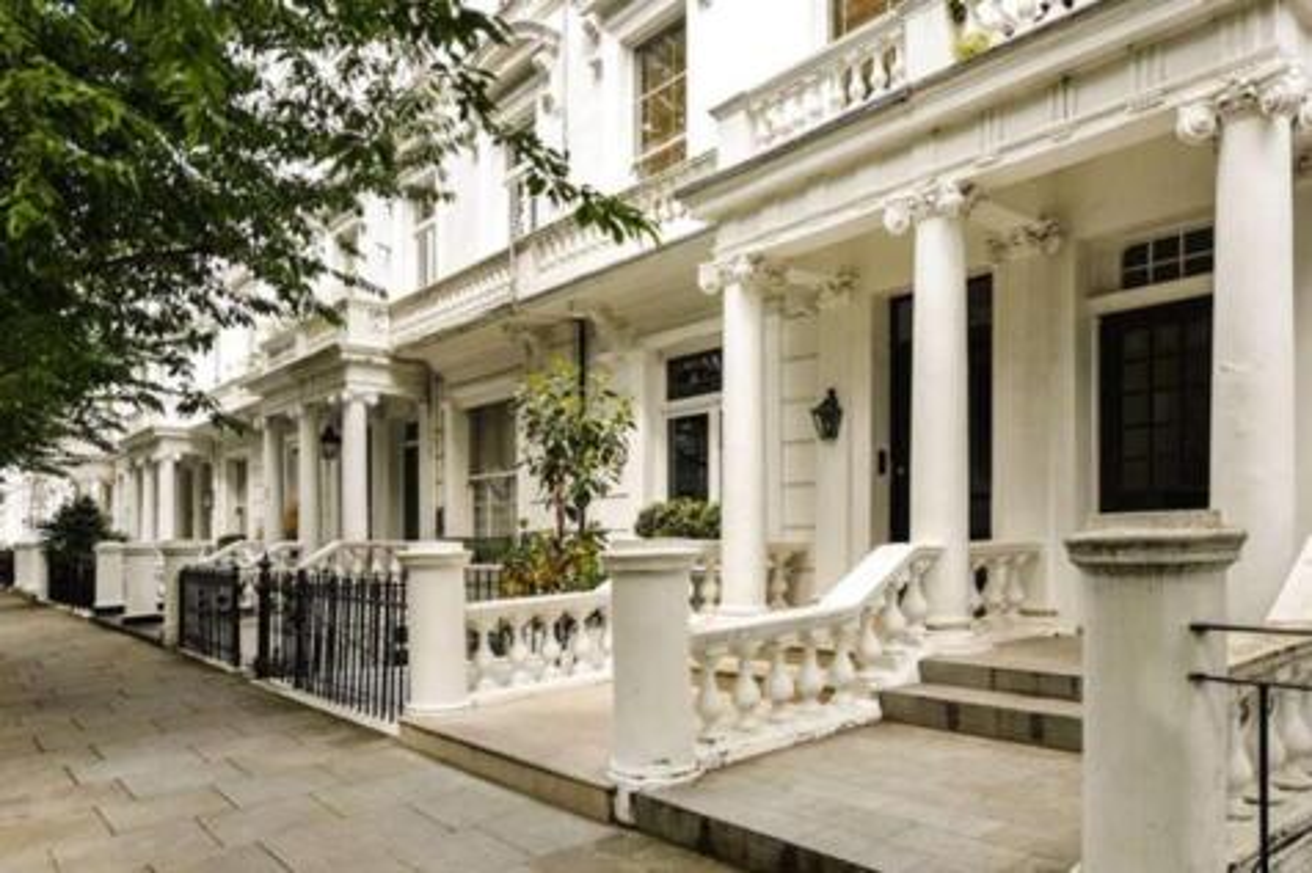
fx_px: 765
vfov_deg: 59.5
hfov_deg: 81.2
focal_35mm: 21
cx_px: 656
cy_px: 436
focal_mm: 21
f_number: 2.8
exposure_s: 1/320
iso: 50
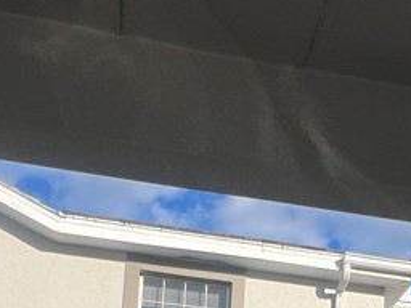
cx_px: 212
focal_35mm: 52
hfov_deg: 36.8
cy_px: 579
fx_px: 617
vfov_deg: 19.5
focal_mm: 1.57
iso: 32
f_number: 1.8
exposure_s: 1/1672
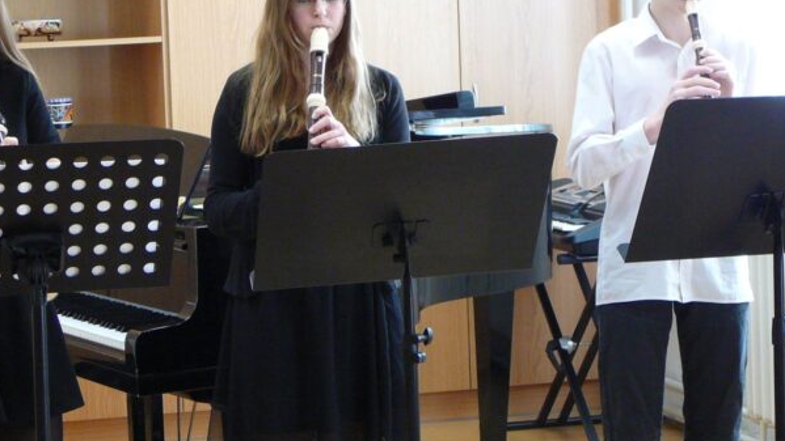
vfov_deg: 10.8
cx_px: 321
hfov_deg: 19.1
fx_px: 2331
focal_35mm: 112
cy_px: 169
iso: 200
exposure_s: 1/15
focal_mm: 11.5
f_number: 3.7
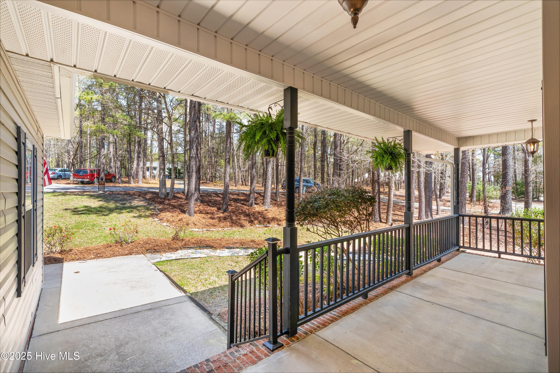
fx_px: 249
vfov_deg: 73.7
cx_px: 280
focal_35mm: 16
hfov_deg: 96.7
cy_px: 186
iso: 50
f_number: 8
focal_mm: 16
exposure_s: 1/30
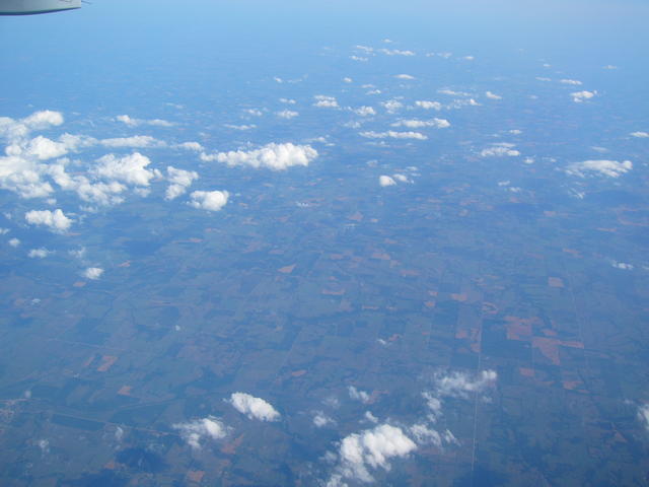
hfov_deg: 52.6
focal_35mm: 35
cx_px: 324
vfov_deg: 40.7
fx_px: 656
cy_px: 244
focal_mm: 5.8
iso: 50
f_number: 8
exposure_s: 1/200
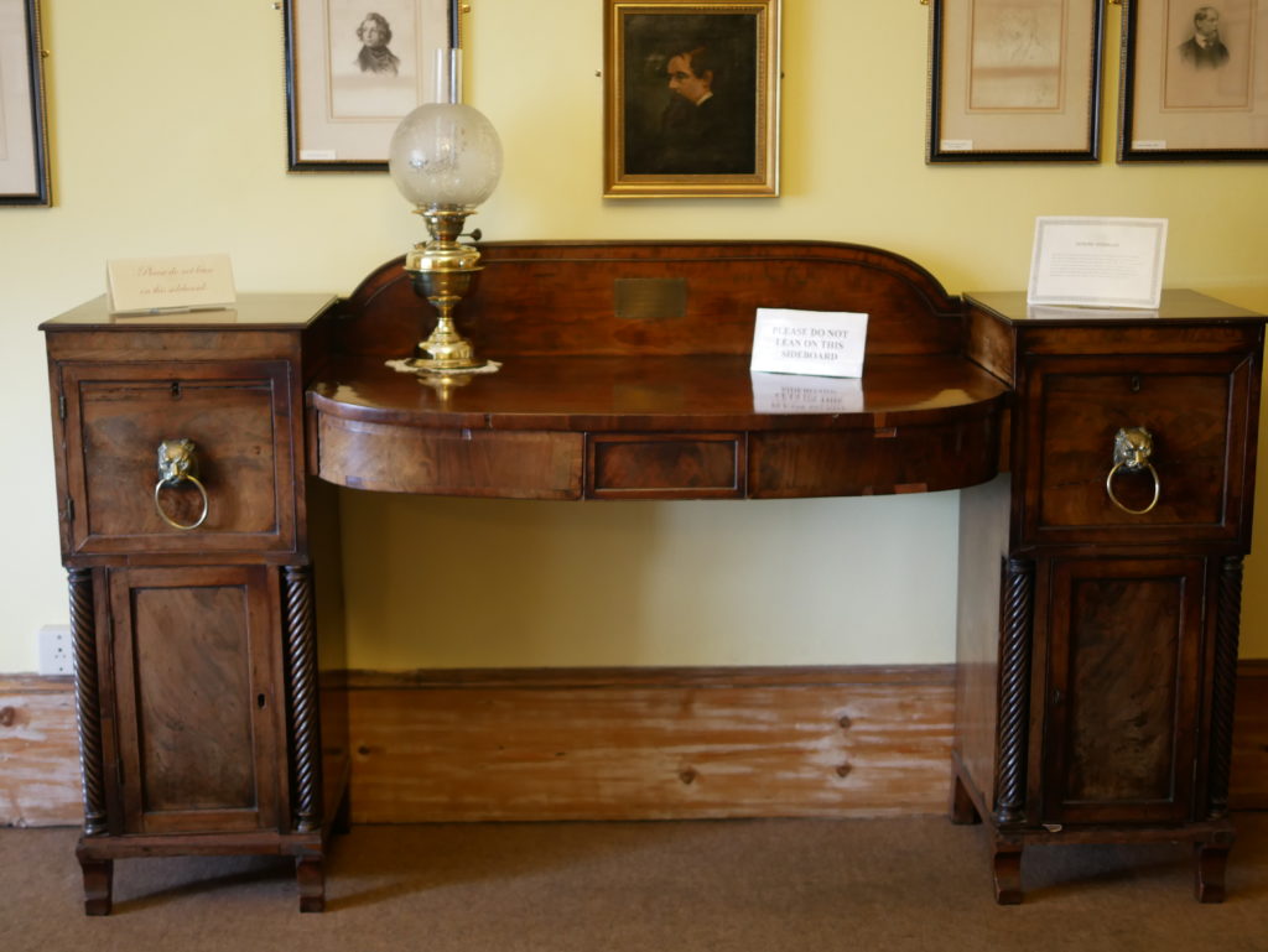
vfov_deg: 29.1
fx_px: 1832
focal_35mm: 50
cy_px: 476
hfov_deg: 38.2
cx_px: 634
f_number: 1.4
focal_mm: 25
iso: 640
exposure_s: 1/60
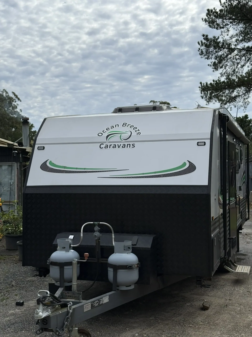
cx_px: 126
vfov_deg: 39.7
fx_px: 466
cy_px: 168
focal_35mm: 48
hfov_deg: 30.3
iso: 64
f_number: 1.8
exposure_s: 1/7874
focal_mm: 6.8
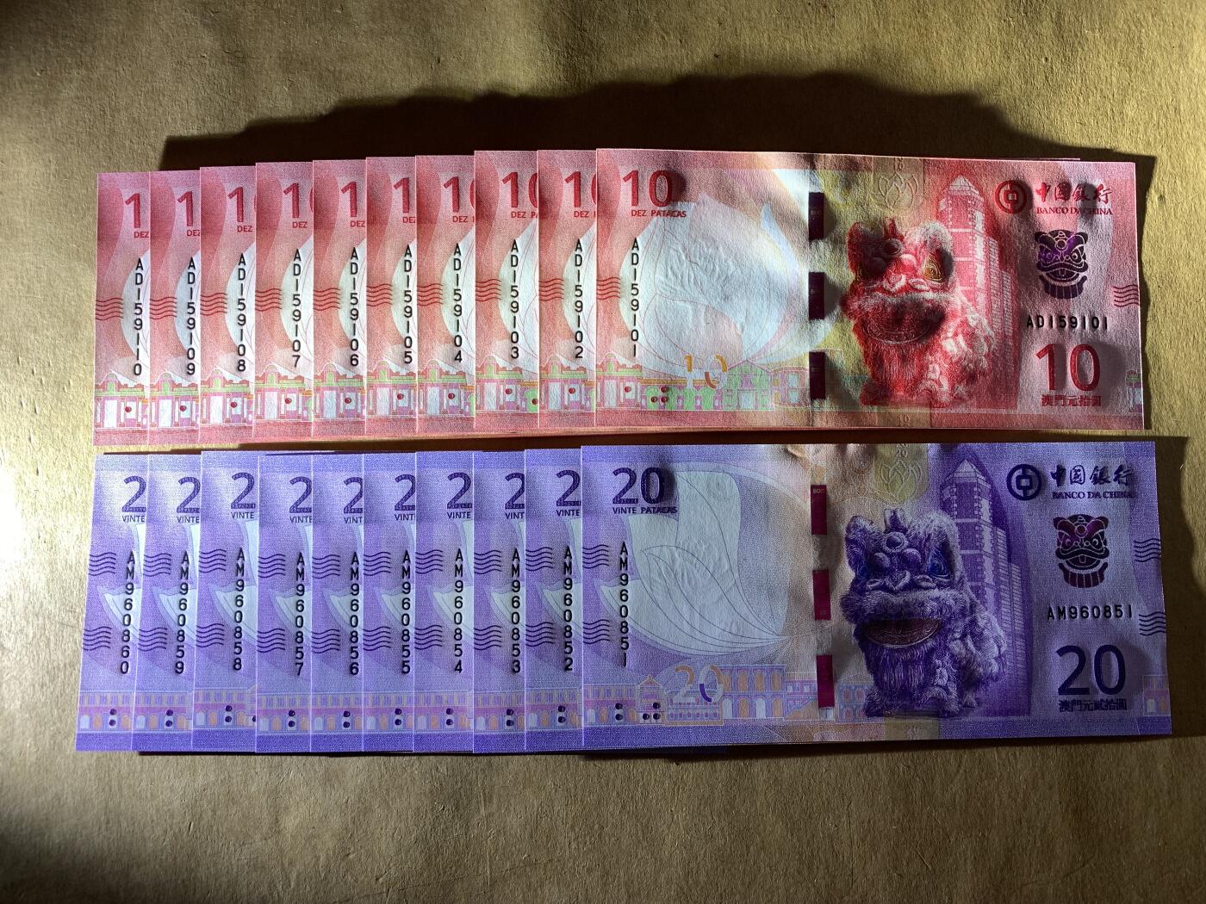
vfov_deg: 53.1
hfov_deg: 67.3
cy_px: 452
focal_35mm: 26
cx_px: 603
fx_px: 906
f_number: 1.8
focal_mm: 4.25
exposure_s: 1/121
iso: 32
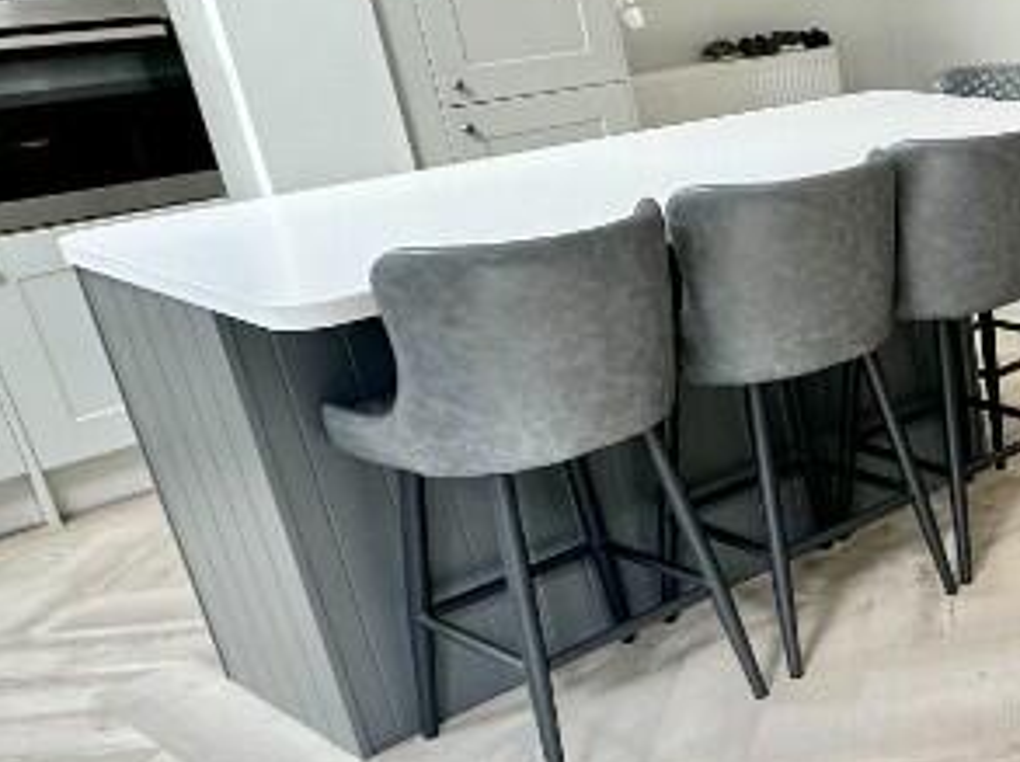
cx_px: 1274
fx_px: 1442
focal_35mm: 49
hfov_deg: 31.5
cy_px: 505
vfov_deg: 29.4
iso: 100
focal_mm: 2.22
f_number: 2.2
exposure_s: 1/100
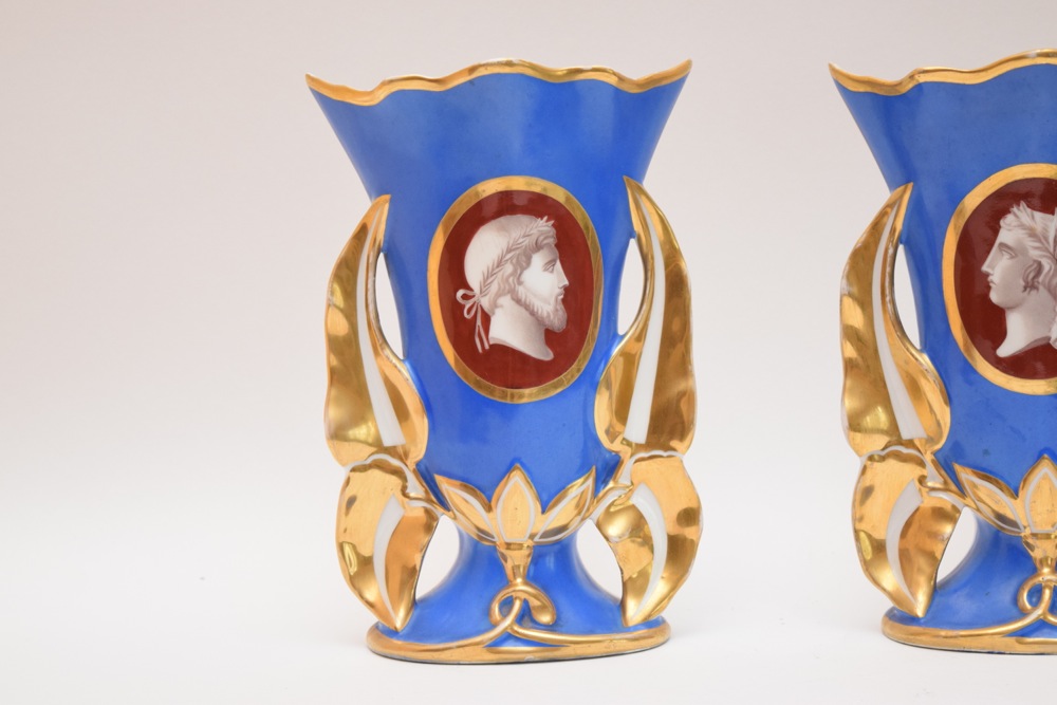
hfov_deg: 27.0
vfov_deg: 18.2
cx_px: 528
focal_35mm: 75
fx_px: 2202
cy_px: 352
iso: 1400
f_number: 5.6
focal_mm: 50
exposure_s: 1/60
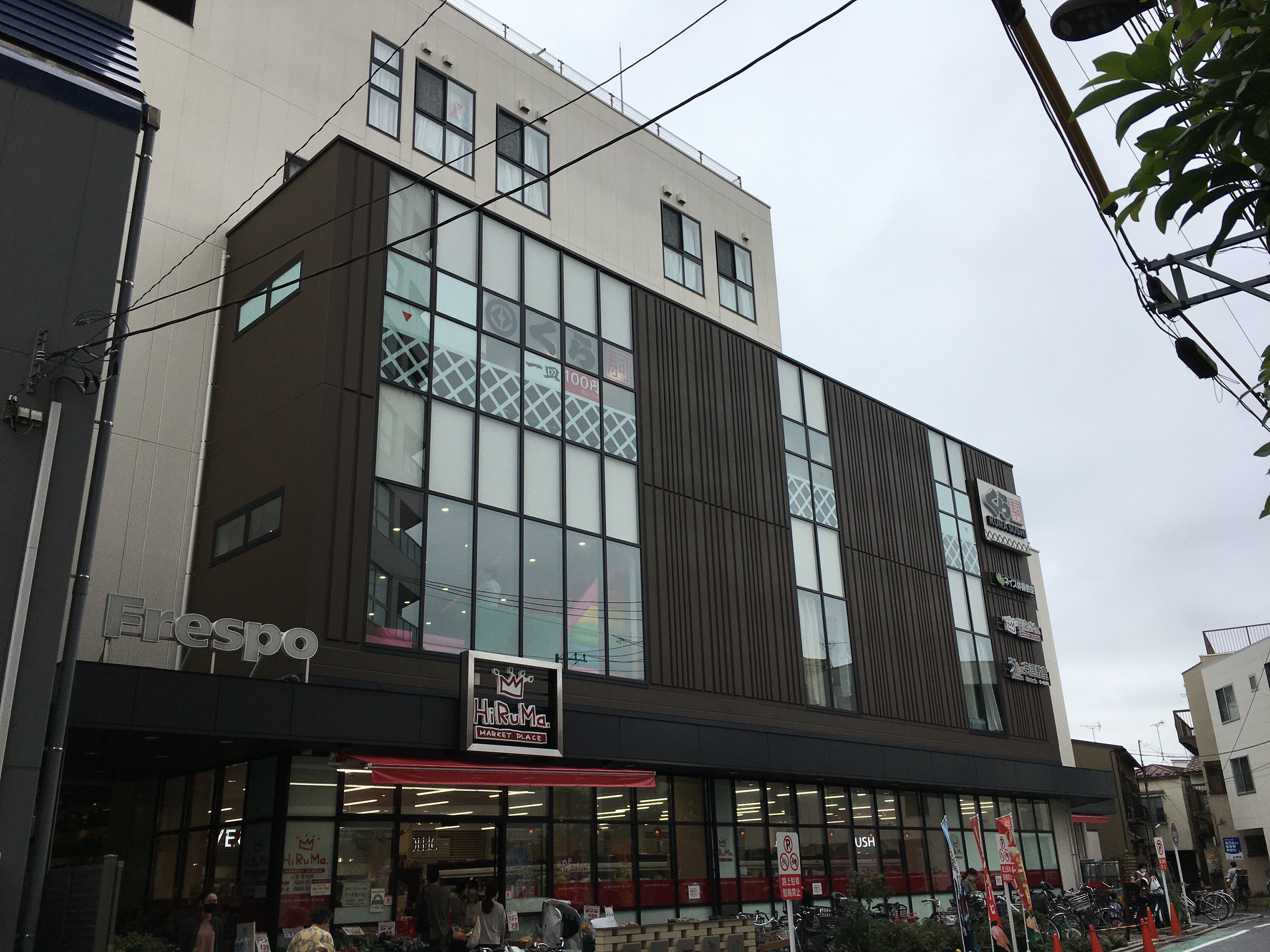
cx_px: 635
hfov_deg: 61.7
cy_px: 476
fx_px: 1064
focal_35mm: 29
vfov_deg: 48.2
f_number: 2.2
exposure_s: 1/905
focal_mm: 4.15
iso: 25
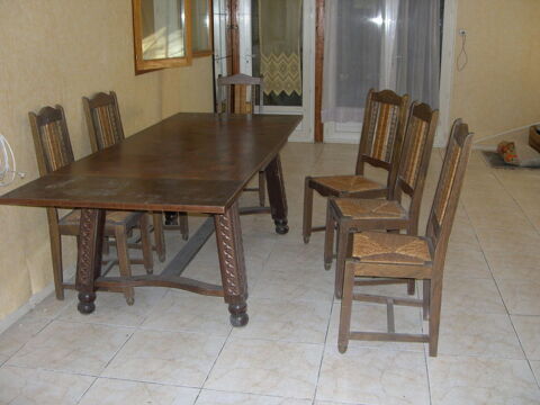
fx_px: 593
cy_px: 202
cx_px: 270
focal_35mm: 38
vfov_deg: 37.7
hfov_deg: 49.0
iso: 207
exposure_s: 1/60
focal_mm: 8
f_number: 2.8
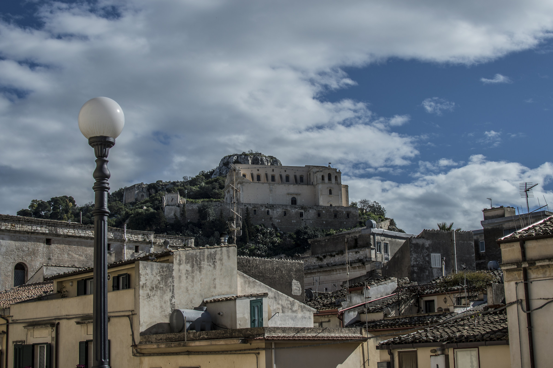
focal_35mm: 52
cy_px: 184
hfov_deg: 37.9
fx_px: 806
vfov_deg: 25.7
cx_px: 276
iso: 100
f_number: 10
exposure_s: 1/250
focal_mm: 35
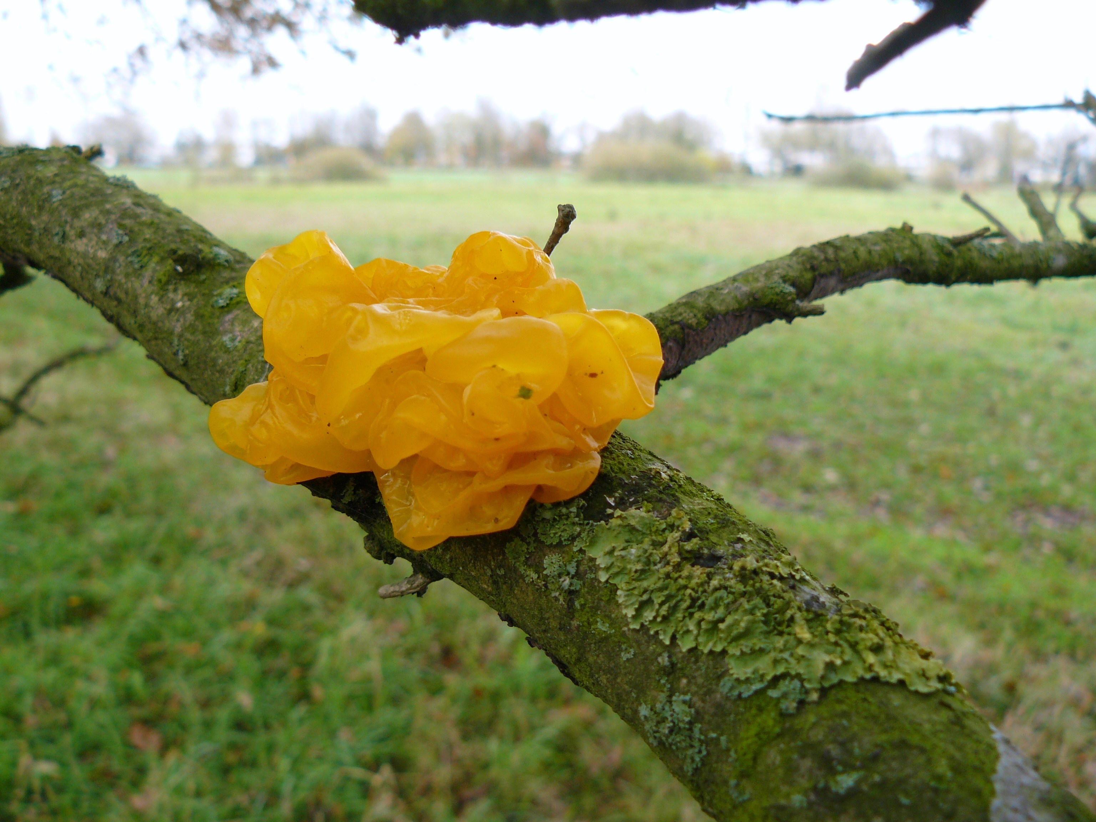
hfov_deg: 51.4
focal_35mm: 36
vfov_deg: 39.7
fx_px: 1140
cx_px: 548
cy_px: 411
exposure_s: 1/60
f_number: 2.8
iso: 100
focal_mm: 6
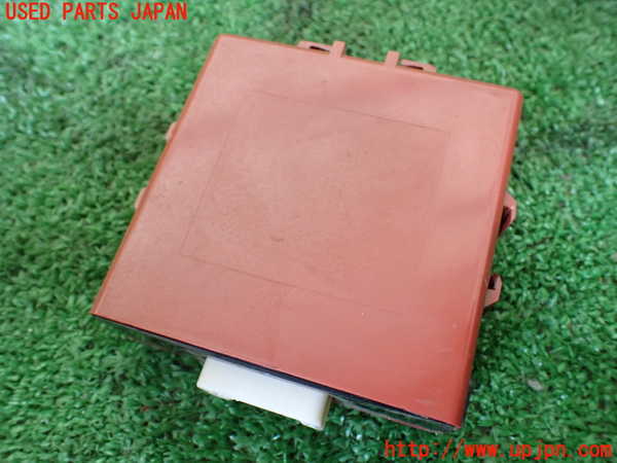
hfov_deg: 60.0
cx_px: 308
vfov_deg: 46.8
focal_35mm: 30
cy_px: 232
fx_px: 535
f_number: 2.3
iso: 800
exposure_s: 1/40
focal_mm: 5.4
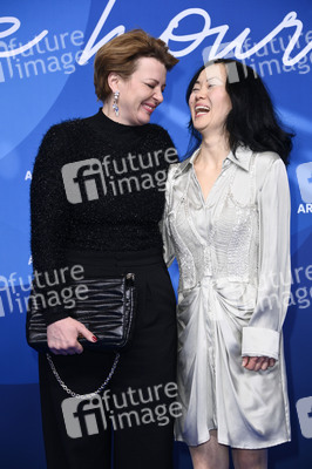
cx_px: 156
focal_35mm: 92
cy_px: 234
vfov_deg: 22.2
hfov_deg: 14.8
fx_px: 1198
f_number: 5.6
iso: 1250
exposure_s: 1/250
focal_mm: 92
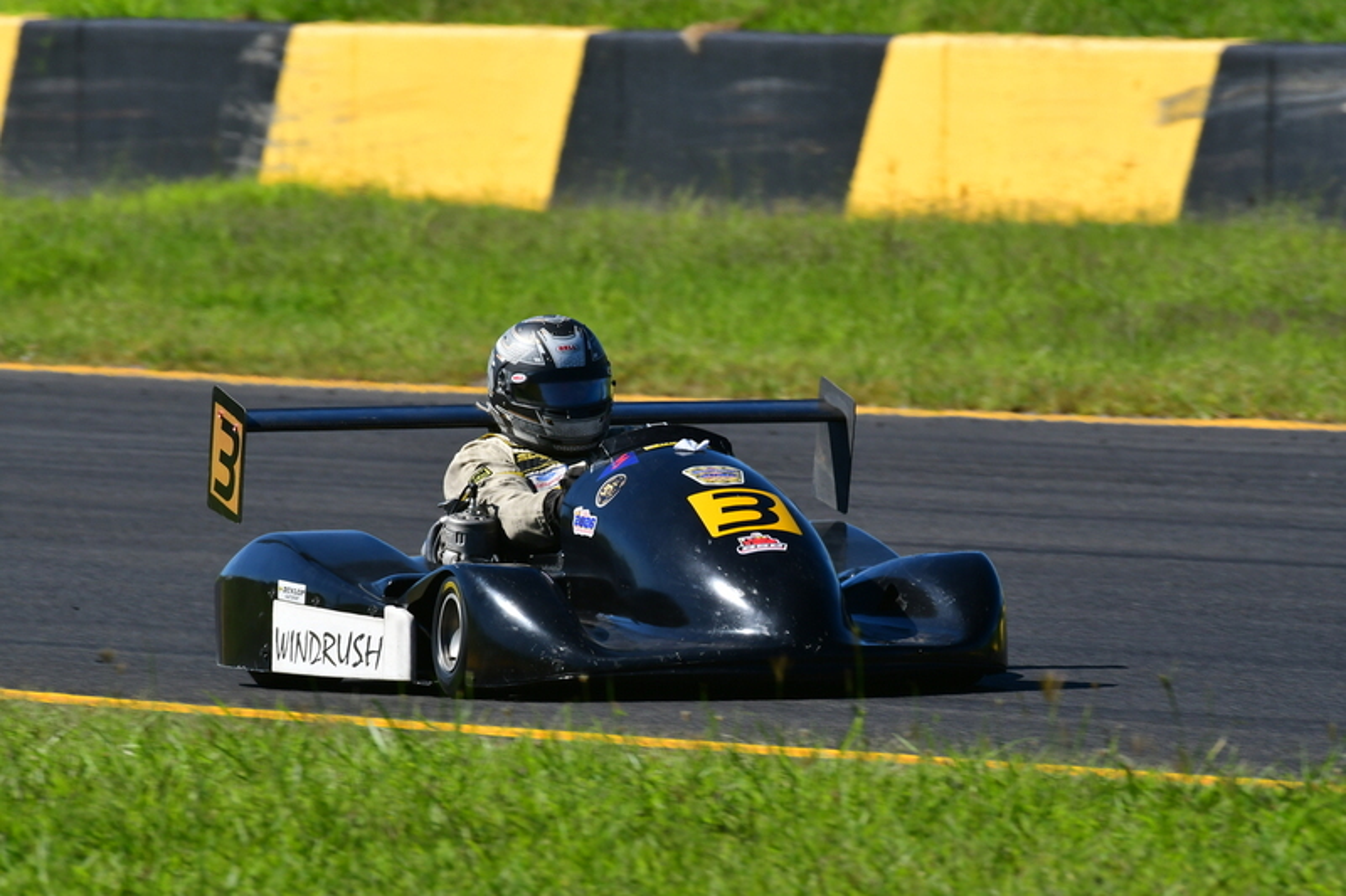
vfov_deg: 1.9
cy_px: 448
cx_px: 673
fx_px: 26913
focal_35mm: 720
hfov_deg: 2.9
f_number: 13
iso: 500
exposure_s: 1/640
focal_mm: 480
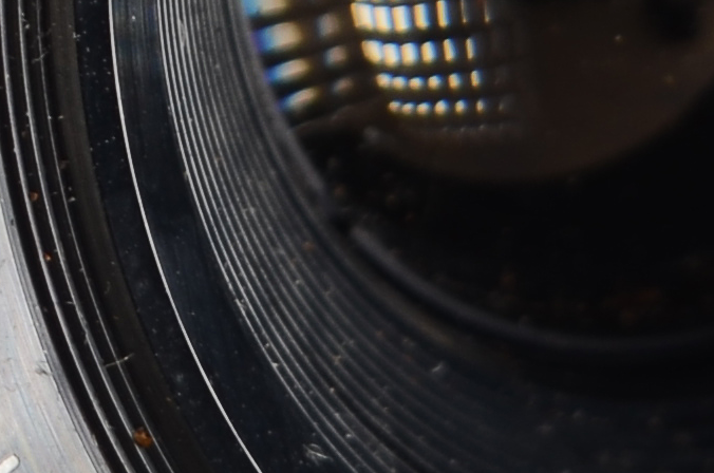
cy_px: -74
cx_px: 436
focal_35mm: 602
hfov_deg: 3.4
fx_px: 11910
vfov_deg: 2.3
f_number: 8
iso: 100
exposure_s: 1/80
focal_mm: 55
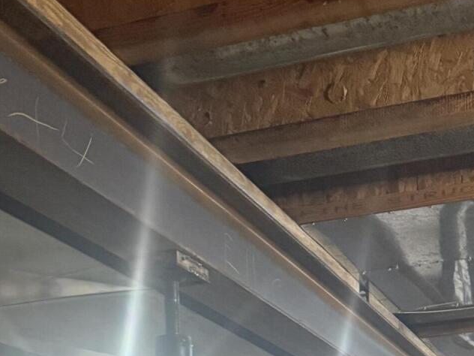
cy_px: 683
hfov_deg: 25.6
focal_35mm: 76
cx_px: 262
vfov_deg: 15.8
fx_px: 1041
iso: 800
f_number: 1.78
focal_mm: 6.76
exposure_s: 1/40
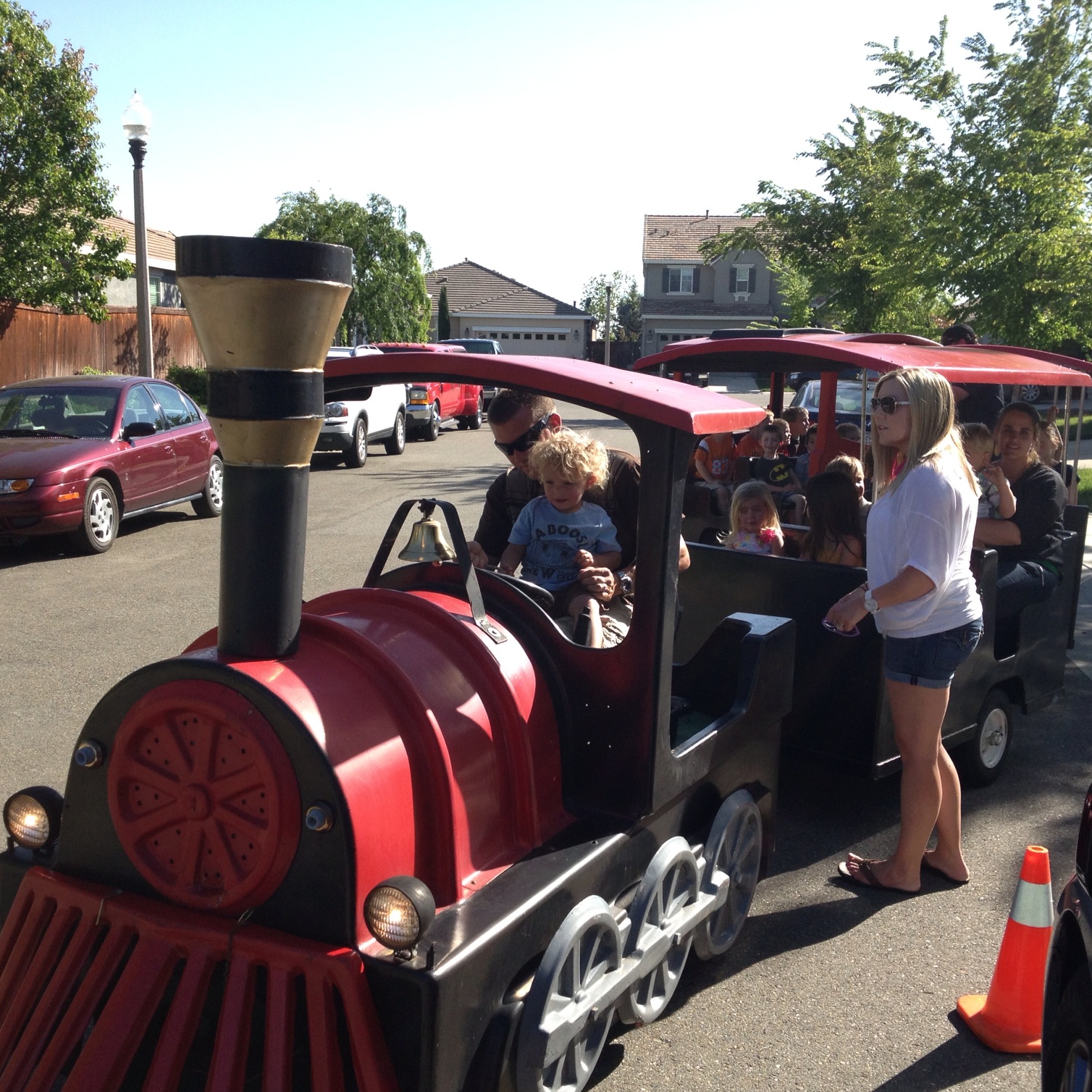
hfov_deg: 40.0
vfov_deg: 40.0
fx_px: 1499
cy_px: 553
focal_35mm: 42
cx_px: 558
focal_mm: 4.28
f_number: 2.4
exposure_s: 1/920
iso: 64
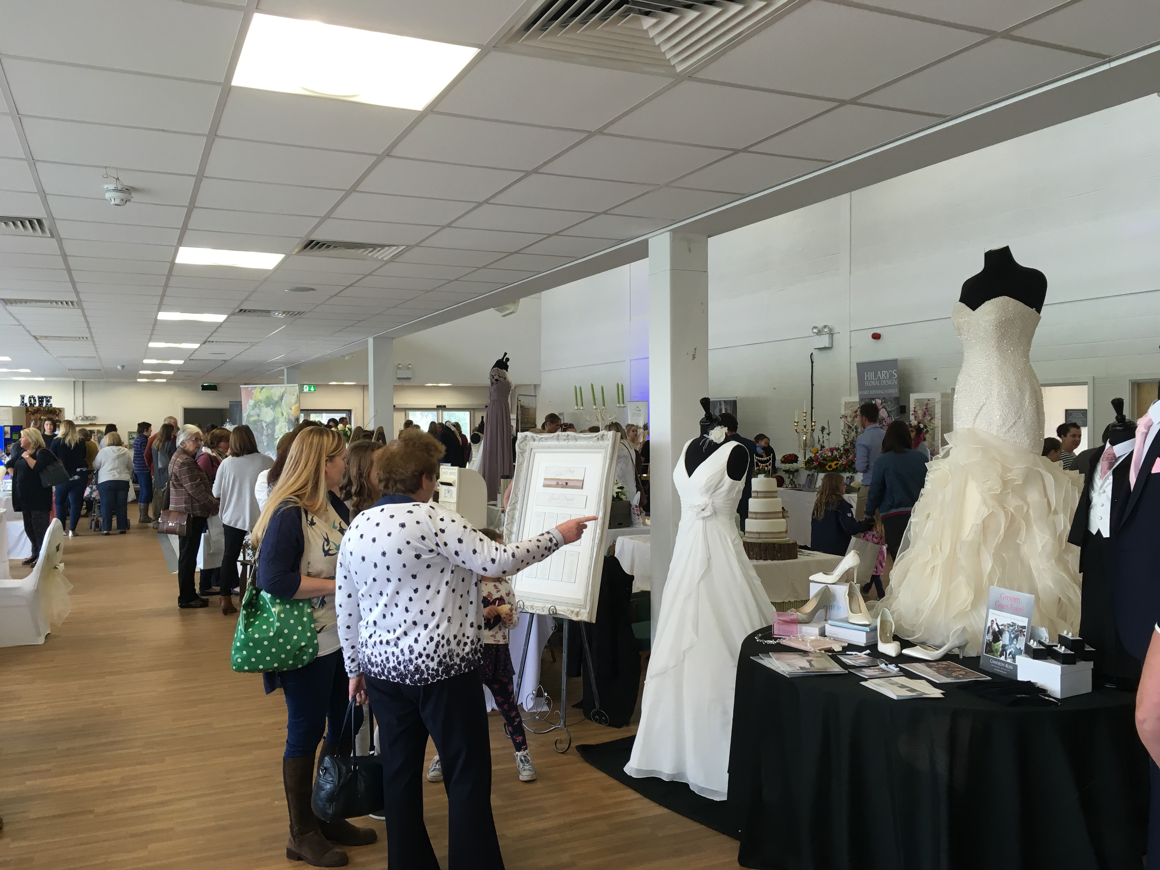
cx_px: 580
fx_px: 972
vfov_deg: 48.2
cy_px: 435
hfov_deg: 61.7
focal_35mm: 29
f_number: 2.2
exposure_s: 1/33
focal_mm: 4.15
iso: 32
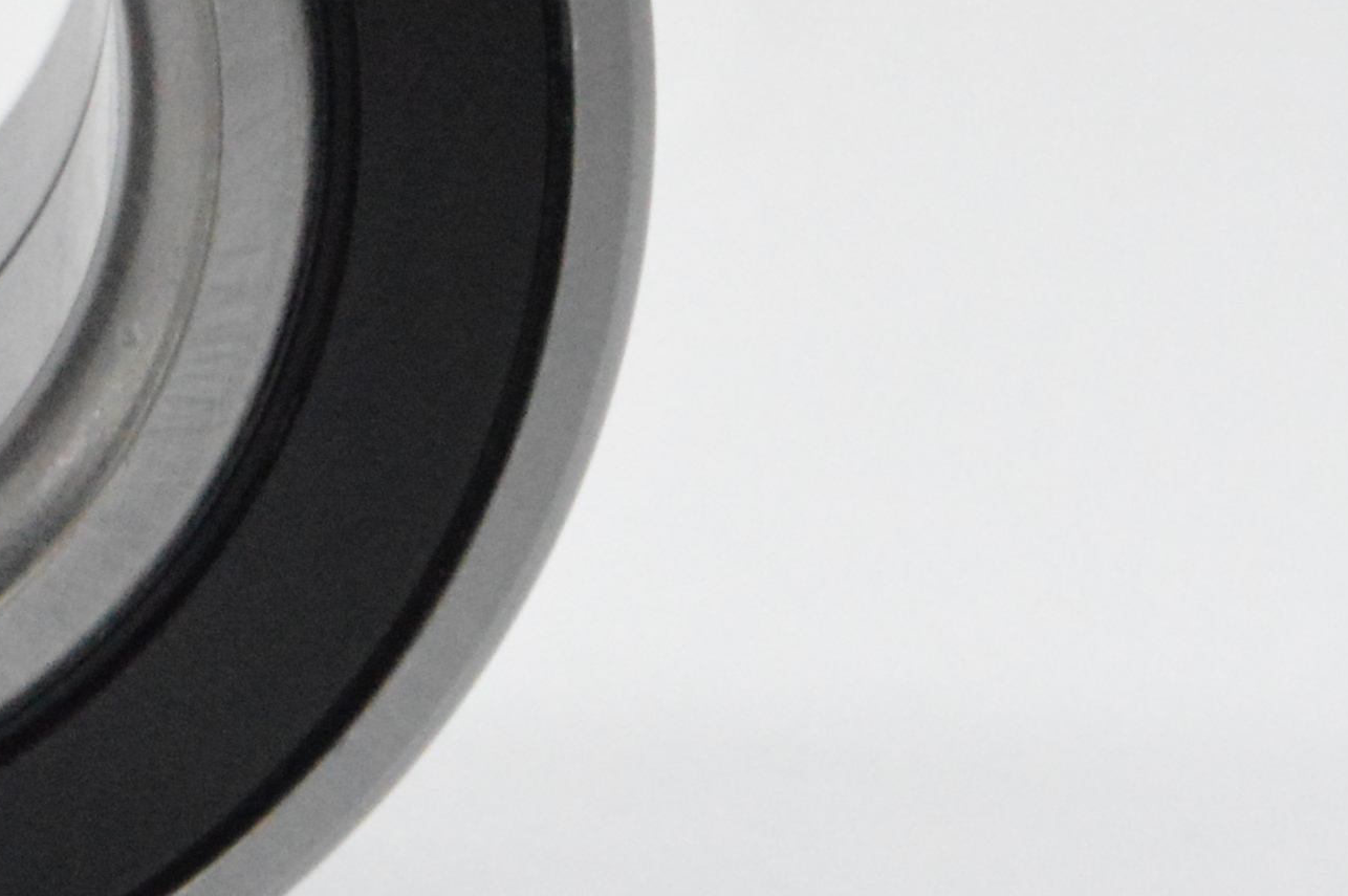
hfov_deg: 4.4
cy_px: -512
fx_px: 17321
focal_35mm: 463
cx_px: -534
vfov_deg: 3.0
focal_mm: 66
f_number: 8
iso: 3200
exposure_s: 1/100
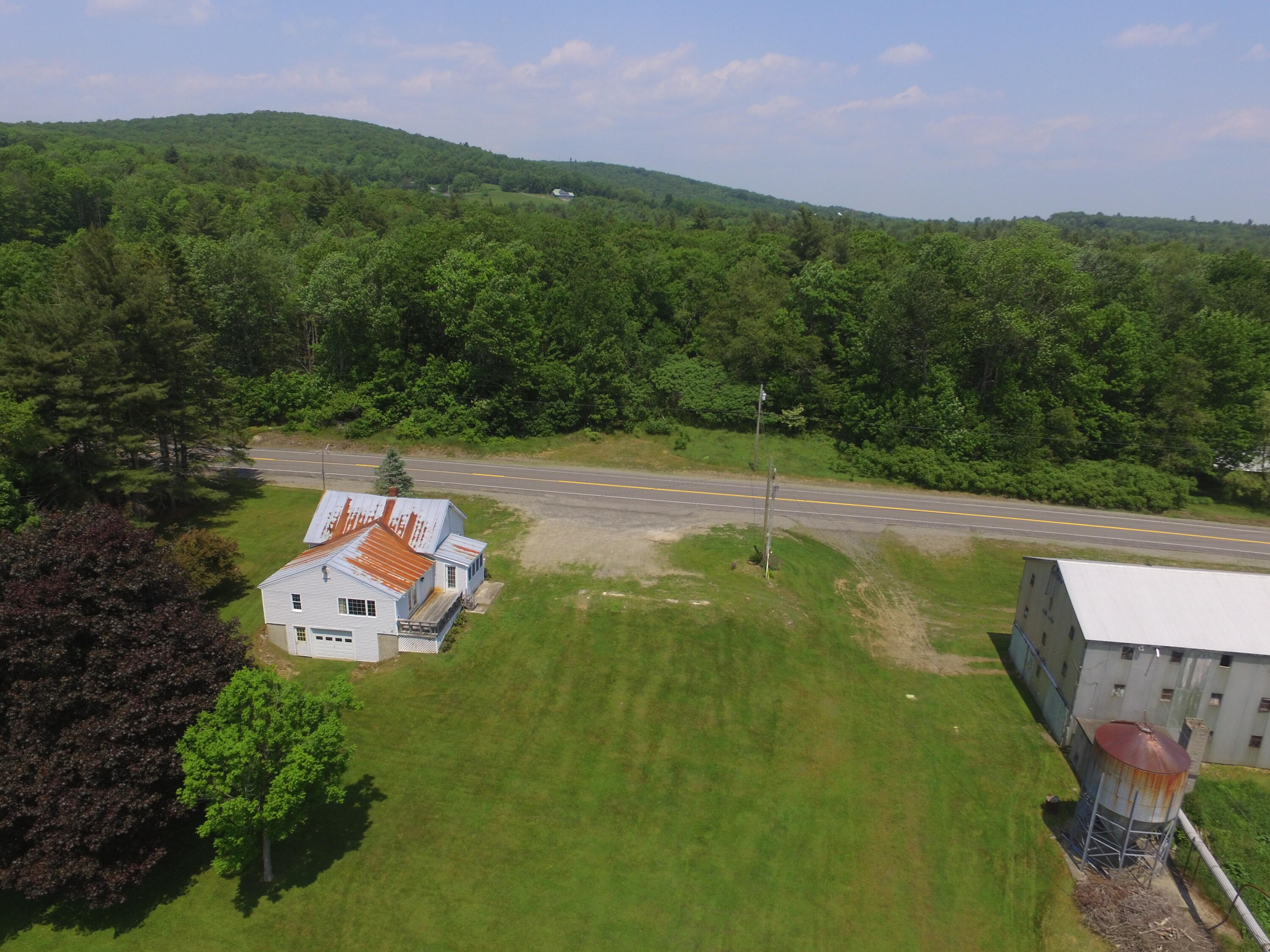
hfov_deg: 81.7
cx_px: 635
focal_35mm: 20
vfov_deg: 66.0
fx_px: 734
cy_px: 476
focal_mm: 3.61
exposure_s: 1/1645
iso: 100
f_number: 2.8
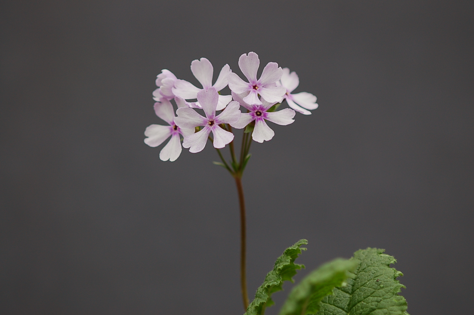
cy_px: 158
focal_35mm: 158
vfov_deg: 8.7
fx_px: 2072
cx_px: 237
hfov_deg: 13.1
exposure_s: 1/640
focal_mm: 105
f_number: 3.2
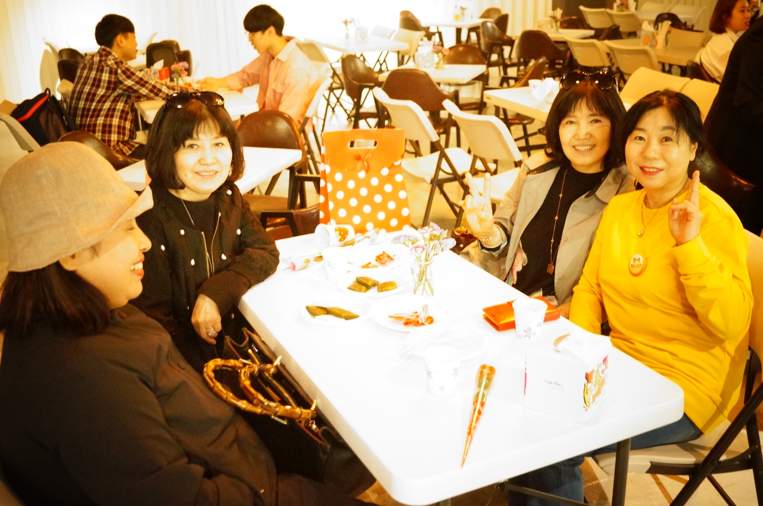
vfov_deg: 36.8
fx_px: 762
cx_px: 382
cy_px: 253
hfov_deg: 53.2
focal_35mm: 36
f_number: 4
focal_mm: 24
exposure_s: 1/50
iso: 3200
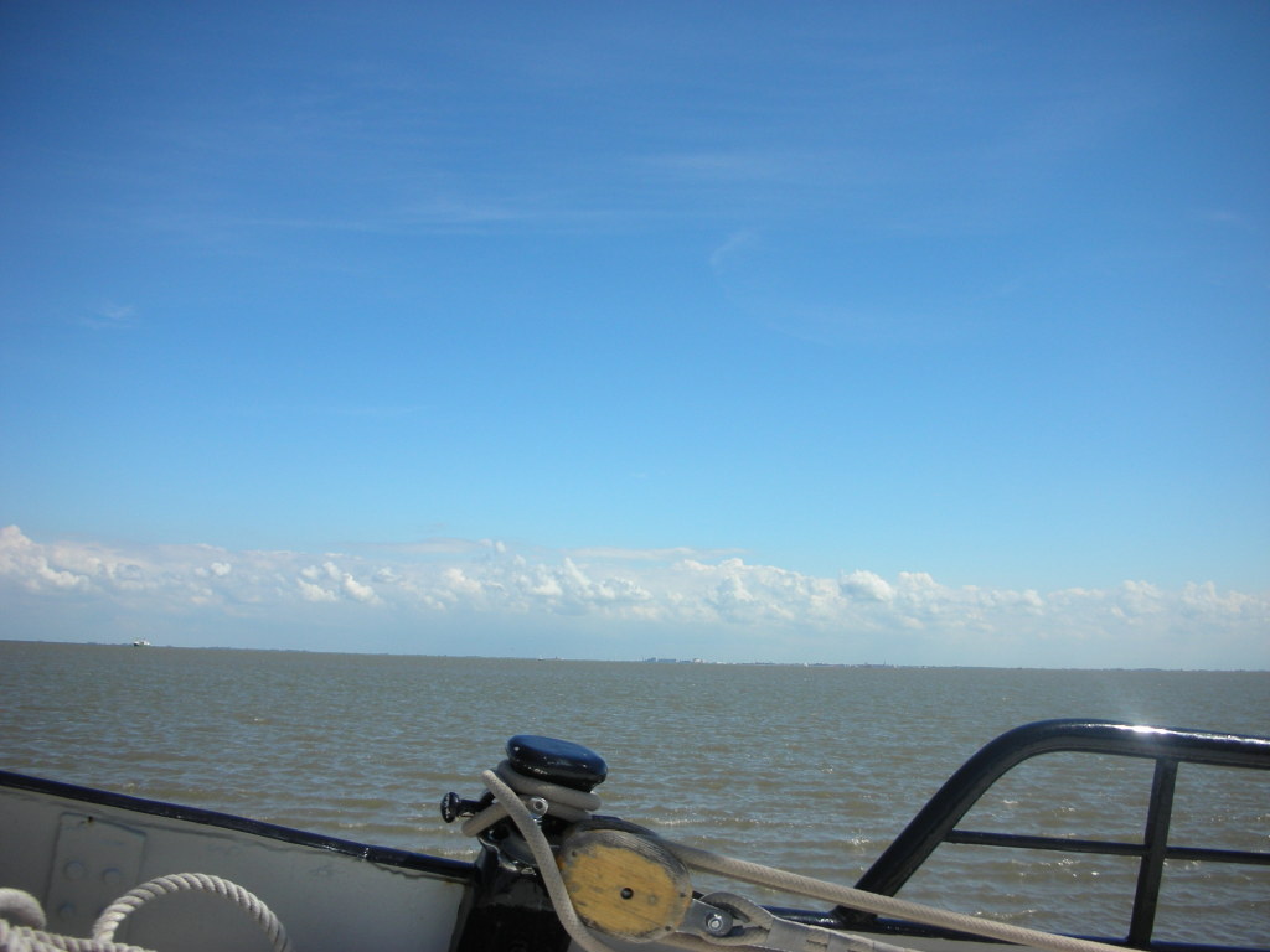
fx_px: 1284
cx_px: 635
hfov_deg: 52.6
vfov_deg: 40.7
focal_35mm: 35
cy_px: 476
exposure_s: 1/127
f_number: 8.5
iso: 50
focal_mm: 5.8
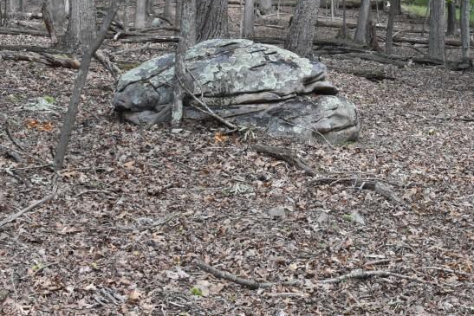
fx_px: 1054
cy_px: -67
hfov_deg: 23.8
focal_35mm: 80
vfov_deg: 16.4
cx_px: 522
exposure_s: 1/320
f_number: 6.3
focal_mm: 18
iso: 1600
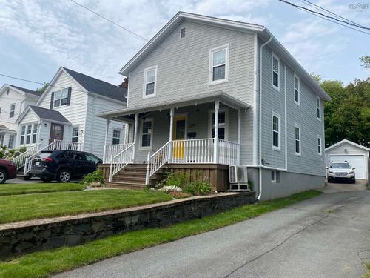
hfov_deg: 67.3
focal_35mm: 26
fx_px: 278
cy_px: 139
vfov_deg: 53.1
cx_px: 185
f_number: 1.8
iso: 32
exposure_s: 1/3205
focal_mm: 4.25
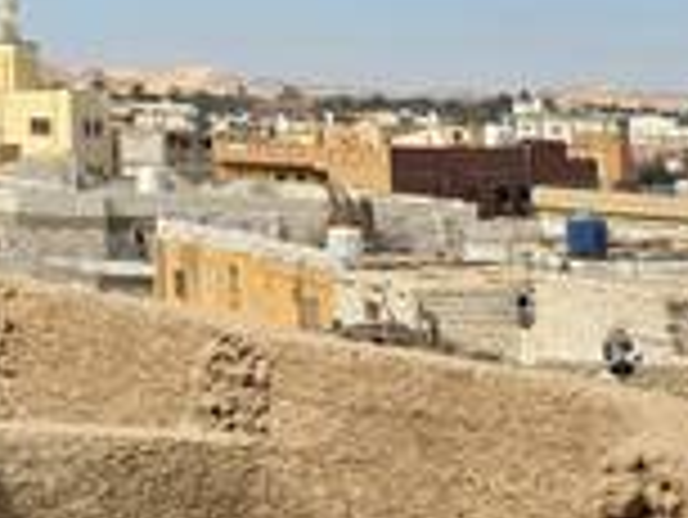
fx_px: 2148
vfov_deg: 13.0
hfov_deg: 14.7
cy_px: -261
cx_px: -724
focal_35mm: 108
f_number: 1.8
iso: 25
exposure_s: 1/3034
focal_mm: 5.4
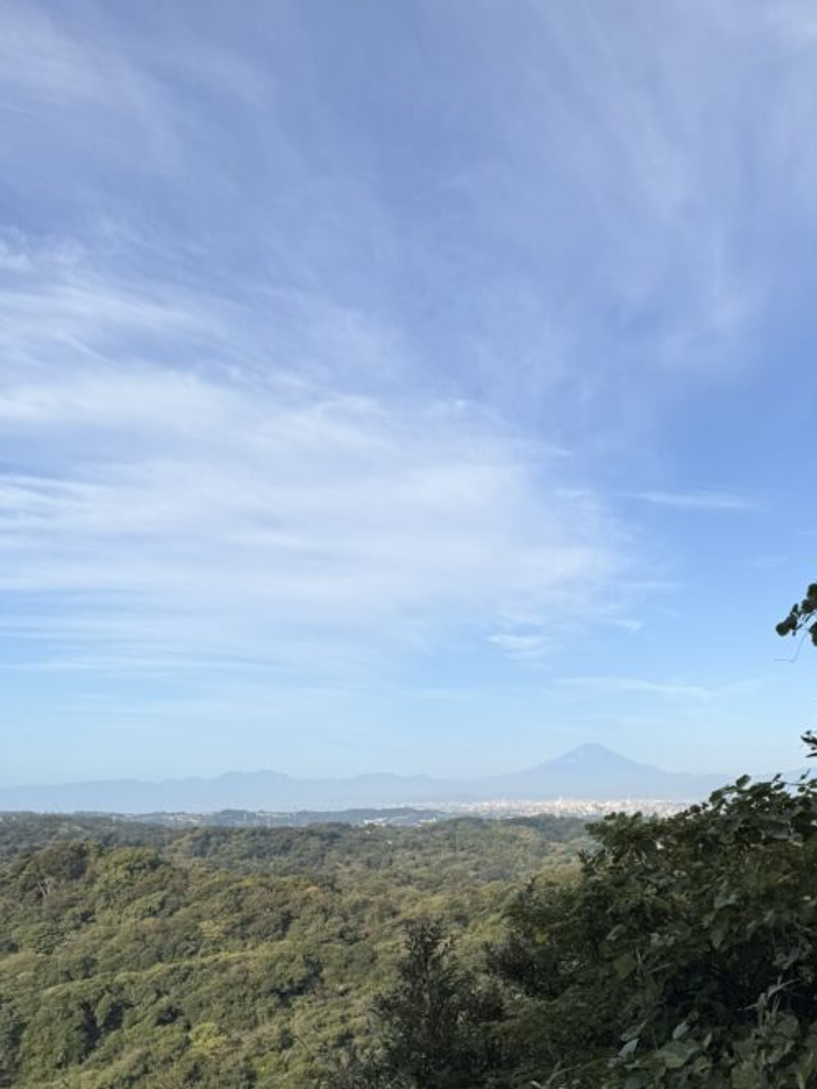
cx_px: 617
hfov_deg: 37.7
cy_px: 735
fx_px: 1164
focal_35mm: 37
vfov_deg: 49.2
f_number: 1.78
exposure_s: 1/4167
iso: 80
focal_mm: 6.76
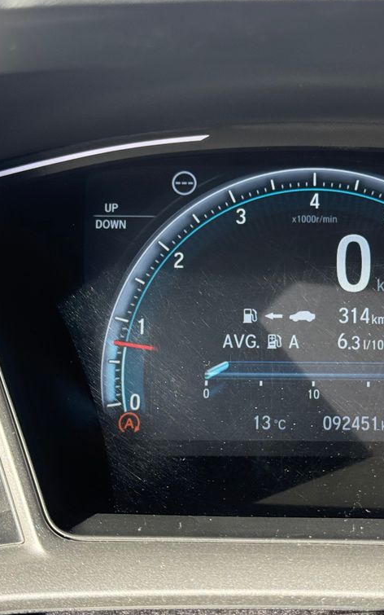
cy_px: 309
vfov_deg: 29.8
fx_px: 1155
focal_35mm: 69
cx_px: 284
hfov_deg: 18.8
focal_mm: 6.76
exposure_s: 1/229
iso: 200
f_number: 1.78
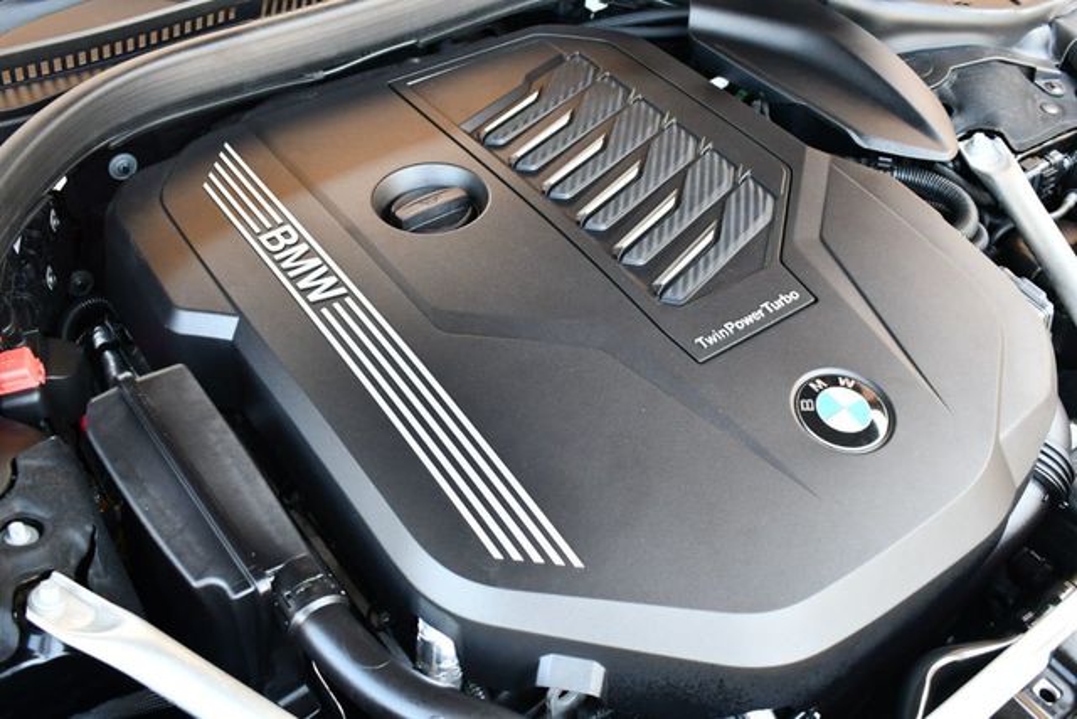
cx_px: 538
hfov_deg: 53.1
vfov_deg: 36.9
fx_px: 1077
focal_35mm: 36
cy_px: 360
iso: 800
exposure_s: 1/125
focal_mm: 18
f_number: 3.5
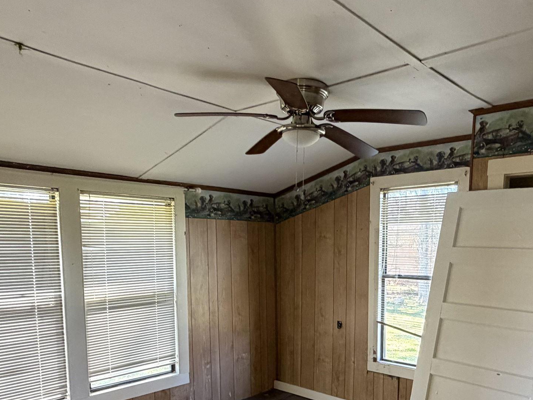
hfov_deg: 59.8
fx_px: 462
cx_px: 302
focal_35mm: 30
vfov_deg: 44.8
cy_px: 311
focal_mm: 2.22
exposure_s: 1/60
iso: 320
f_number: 2.2
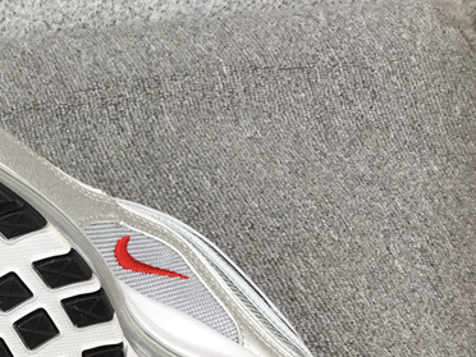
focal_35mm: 75
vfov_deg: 19.1
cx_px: -63
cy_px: 358
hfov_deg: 24.1
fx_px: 1031
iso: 25
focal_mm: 3.3
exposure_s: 1/100
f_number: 2.4
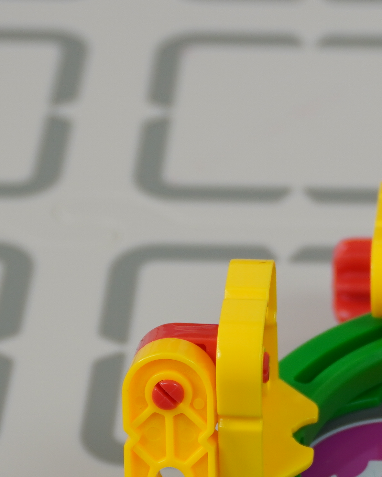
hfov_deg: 9.2
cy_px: 455
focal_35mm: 166
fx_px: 2344
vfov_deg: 11.5
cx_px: 497
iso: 160
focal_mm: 29
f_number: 4.5
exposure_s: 1/50
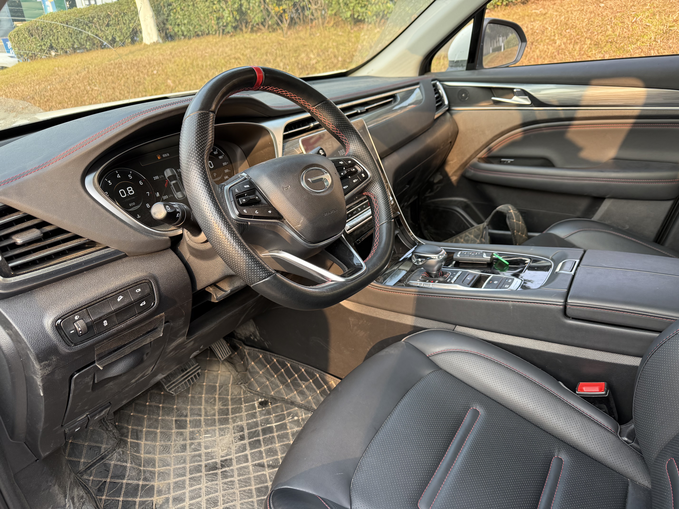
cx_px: 340
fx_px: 471
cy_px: 254
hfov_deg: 71.6
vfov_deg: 56.8
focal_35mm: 24
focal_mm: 6.76
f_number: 1.78
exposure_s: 1/220
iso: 160
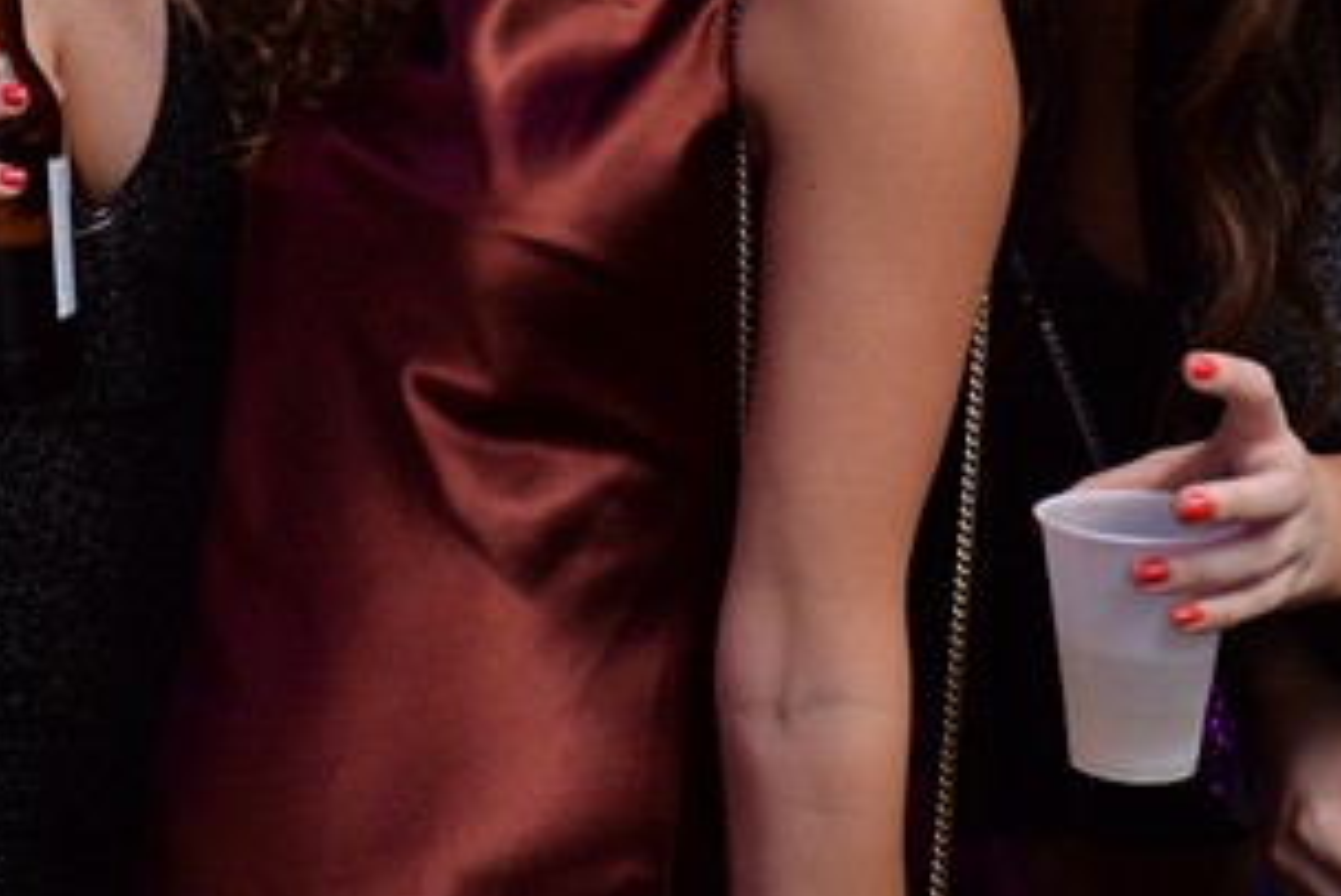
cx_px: 128
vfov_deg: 11.8
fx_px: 4286
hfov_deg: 17.5
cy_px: -68
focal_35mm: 115
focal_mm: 35
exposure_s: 1/60
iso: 2000
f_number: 4.5
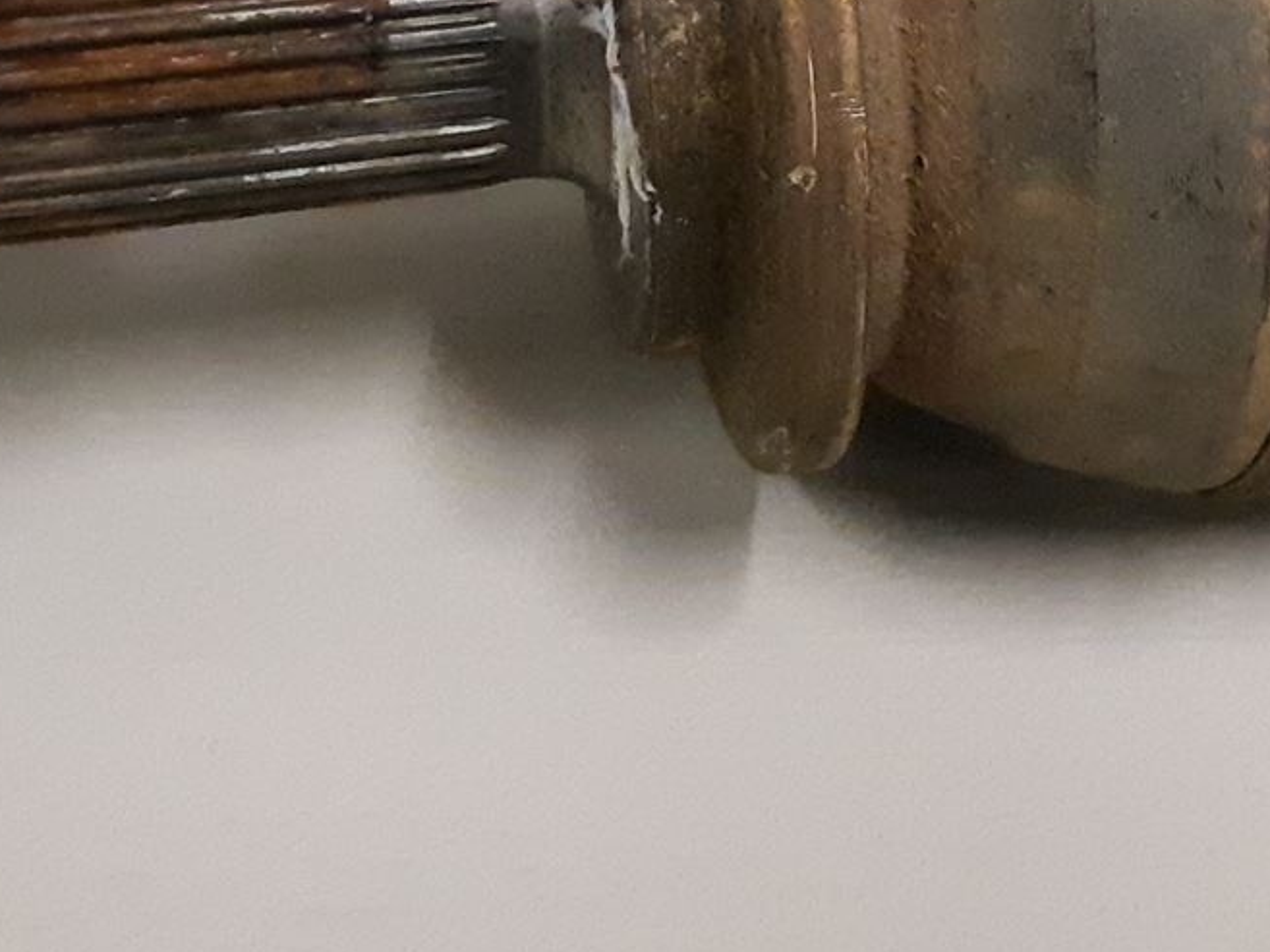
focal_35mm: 81
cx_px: 992
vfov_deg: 17.8
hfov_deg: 23.8
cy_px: 35
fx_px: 2972
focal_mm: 3.93
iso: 800
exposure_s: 1/220
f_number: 1.7
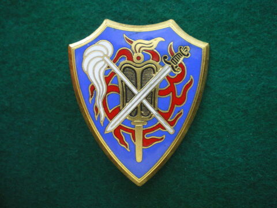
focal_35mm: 38
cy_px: 104
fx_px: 304
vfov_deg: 37.7
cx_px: 138
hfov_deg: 49.0
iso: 400
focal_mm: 6.3
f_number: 3.1
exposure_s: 1/25
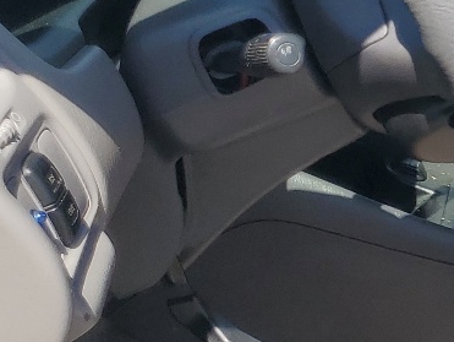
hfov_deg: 15.3
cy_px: 121
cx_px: 800
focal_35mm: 112
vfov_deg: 13.2
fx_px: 1470
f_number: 1.5
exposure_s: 1/1667
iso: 50
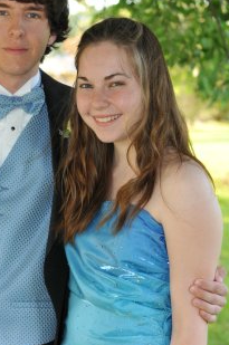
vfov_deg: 20.0
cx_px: 33
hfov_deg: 13.3
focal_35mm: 102
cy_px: 214
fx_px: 976
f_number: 2.8
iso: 200
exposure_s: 1/160
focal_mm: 35
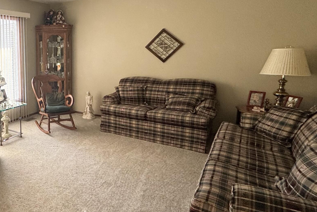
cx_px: 20
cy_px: 88
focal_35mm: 28
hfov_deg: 54.9
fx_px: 247
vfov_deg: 46.2
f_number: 2.2
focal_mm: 2.22
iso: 64
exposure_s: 1/99
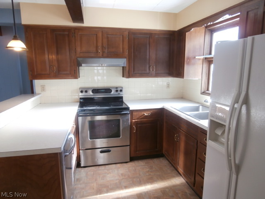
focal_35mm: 24
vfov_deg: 56.8
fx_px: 184
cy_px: 100
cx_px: 132
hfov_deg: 71.6
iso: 100
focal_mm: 4.2
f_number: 3
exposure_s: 1/30
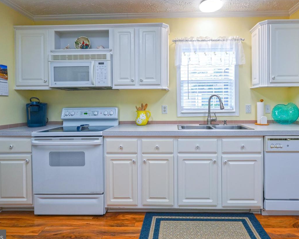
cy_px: 105
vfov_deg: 65.3
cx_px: 170
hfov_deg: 77.2
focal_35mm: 21
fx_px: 186
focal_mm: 16
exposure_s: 1/160
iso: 500
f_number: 4
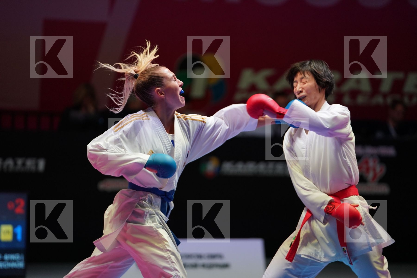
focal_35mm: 179
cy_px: 139
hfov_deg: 11.5
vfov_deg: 7.7
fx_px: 2073
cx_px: 208
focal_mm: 179
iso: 2000
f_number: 2.8
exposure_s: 1/1000
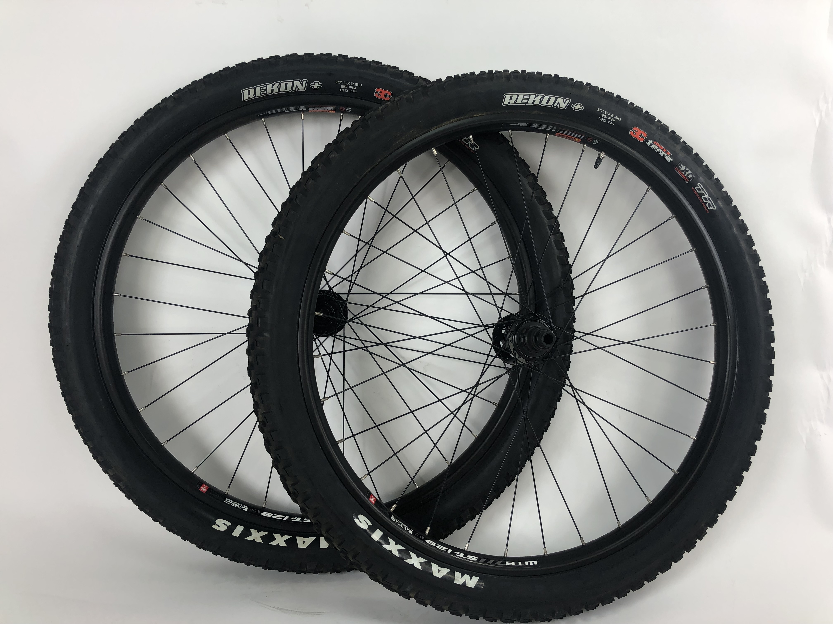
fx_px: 674
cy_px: 312
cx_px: 416
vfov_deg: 49.7
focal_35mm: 28
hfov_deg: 63.4
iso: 32
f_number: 1.8
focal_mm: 4
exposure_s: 1/120
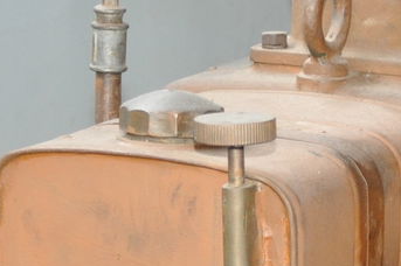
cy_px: 405
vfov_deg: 8.7
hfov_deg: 13.3
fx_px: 1714
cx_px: 196
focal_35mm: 154
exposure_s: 1/60
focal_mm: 22
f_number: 3.8
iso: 800
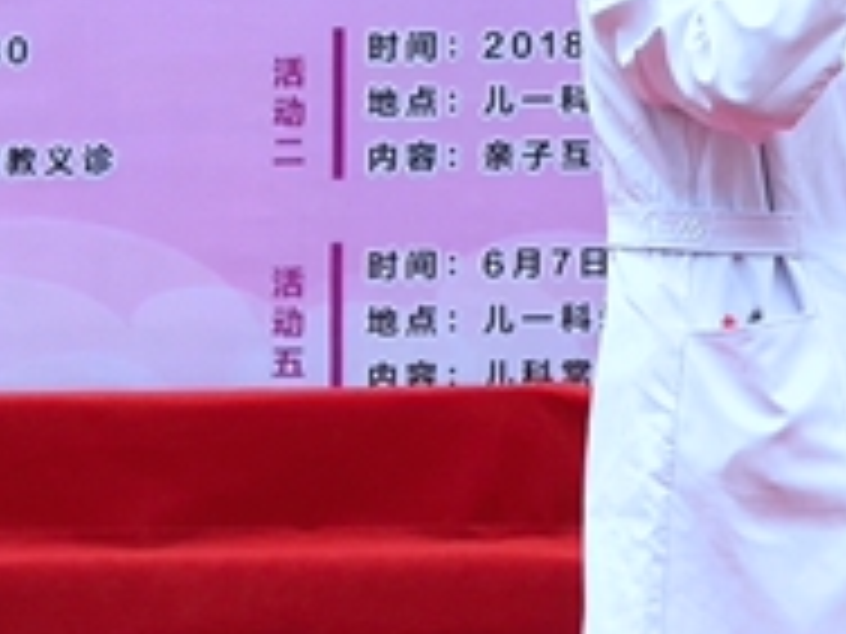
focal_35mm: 199
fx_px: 4863
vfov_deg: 7.4
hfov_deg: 9.8
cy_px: -11
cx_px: 1102
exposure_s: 1/638
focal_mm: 3.95
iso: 51
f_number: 1.8
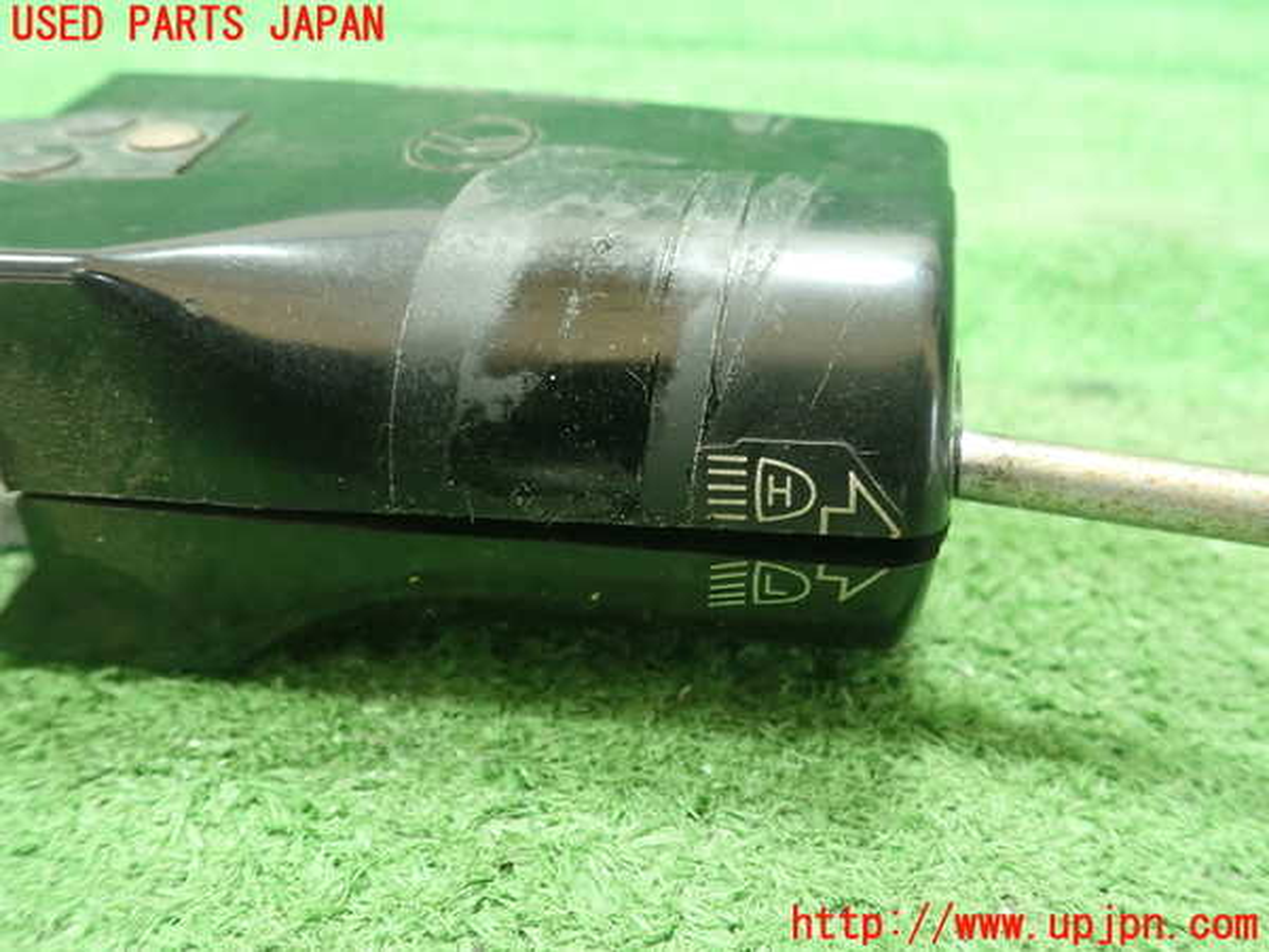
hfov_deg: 60.0
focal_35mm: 30
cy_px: 476
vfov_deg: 46.8
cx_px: 634
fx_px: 1100
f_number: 2.3
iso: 800
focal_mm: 5.5
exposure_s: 1/100
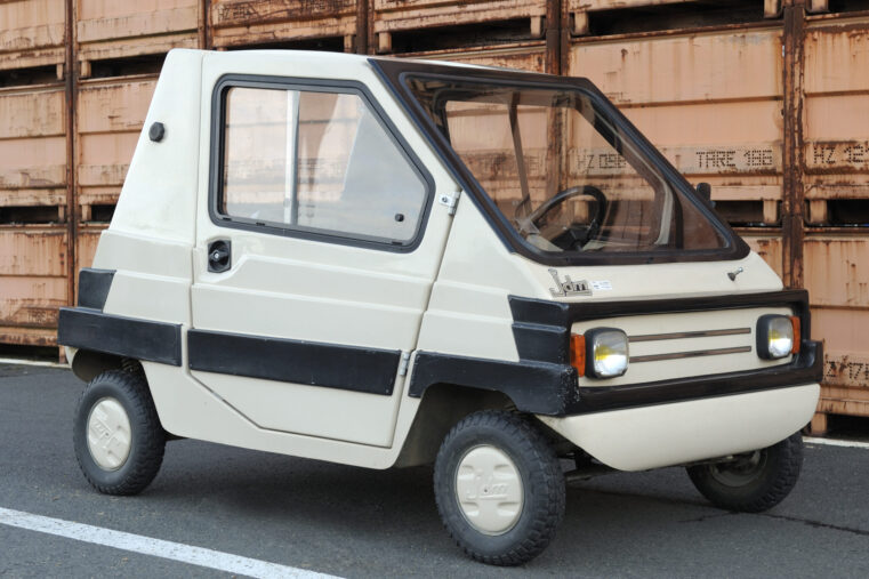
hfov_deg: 38.2
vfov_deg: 26.0
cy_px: 290
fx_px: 1255
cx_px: 434
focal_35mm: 52
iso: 320
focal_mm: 52
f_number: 6.3
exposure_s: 1/100
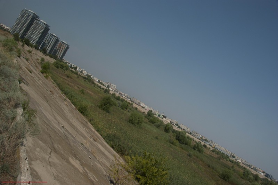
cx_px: 139
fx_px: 208
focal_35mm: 27
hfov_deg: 67.4
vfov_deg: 47.9
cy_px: 92
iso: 200
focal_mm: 18
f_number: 14
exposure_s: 1/100
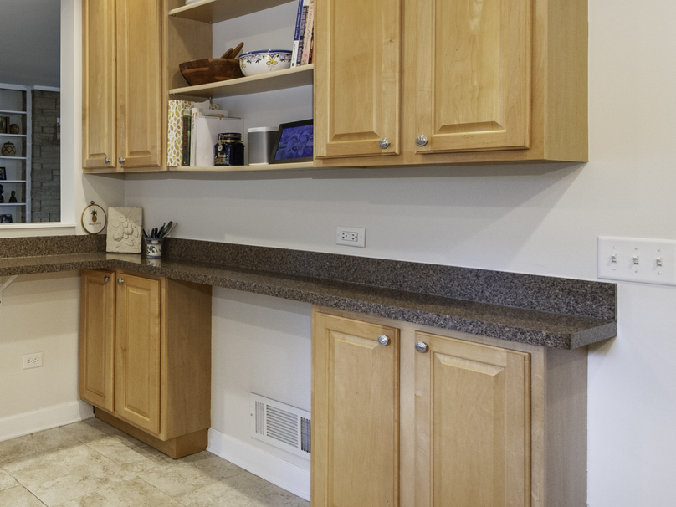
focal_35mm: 29
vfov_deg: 47.3
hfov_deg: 54.2
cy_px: 162
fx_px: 566
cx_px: 74
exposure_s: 1/125
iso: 640
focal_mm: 10
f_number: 9
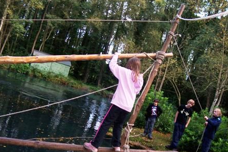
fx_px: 228
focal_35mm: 36
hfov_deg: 53.1
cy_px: 85
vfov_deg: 36.8
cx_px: 115
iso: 140
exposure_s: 1/112
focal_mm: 5.6
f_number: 2.7
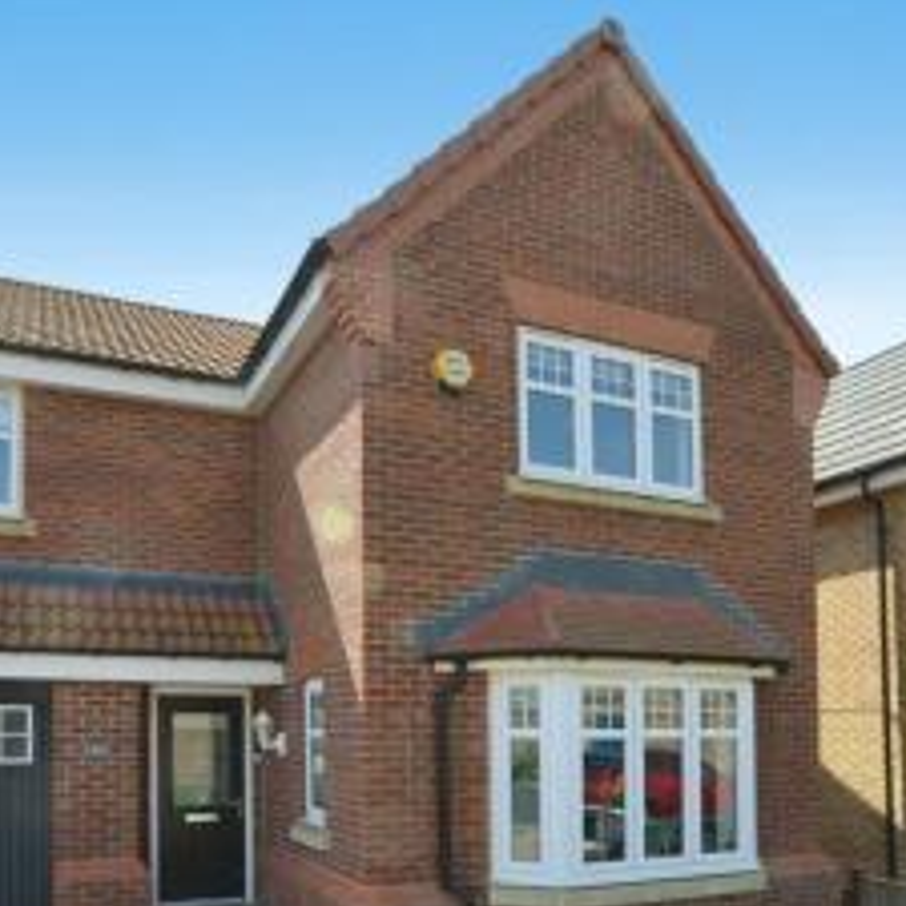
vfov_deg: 57.3
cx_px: 427
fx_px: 800
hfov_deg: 59.0
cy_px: 630
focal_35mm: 27
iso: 160
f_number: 8
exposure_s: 1/250
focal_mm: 10
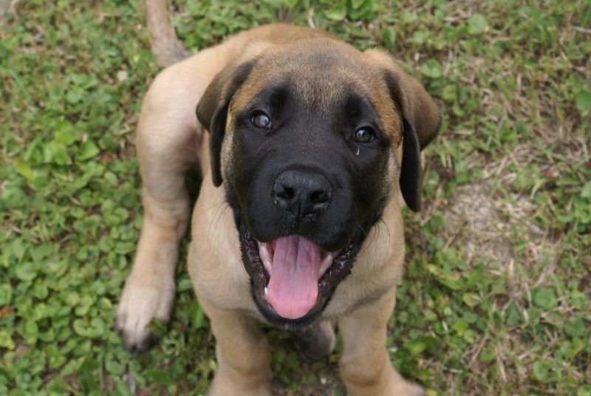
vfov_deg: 18.2
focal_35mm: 75
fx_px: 1233
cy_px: 198
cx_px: 296
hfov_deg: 27.0
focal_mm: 50
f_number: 8
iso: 100
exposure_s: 1/100
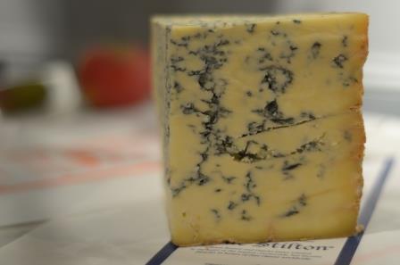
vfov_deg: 18.1
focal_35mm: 75
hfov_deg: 27.0
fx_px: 832
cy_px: 132
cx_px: 200
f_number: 1.8
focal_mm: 50
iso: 400
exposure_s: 1/125
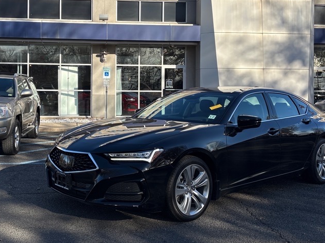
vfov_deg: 34.1
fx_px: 394
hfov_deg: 44.3
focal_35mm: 42
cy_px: 86
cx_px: 116
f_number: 1.6
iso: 50
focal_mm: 5.96
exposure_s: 1/2747
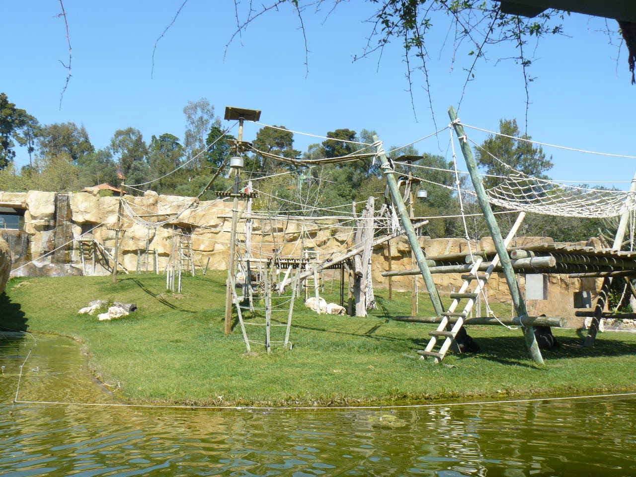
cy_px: 238
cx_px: 318
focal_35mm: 36
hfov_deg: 51.4
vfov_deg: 39.7
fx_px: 661
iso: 100
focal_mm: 6
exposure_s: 1/250
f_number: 5.6
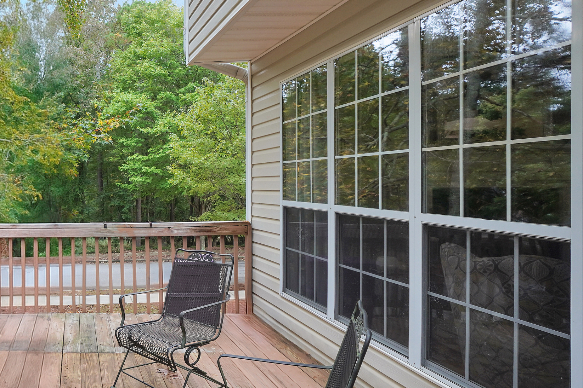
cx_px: 51
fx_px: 453
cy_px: 184
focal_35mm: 28
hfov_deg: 56.0
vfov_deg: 46.4
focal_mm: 10
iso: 100
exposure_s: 1/60
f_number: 4
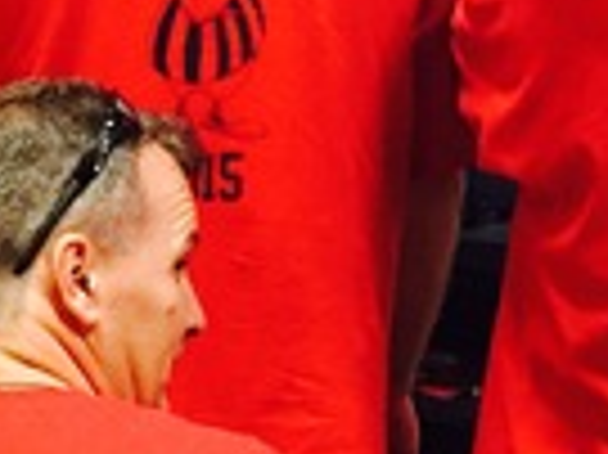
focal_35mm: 155
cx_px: 14
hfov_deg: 12.6
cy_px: 387
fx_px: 2720
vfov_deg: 9.5
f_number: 2.2
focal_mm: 4.15
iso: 160
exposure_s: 1/30
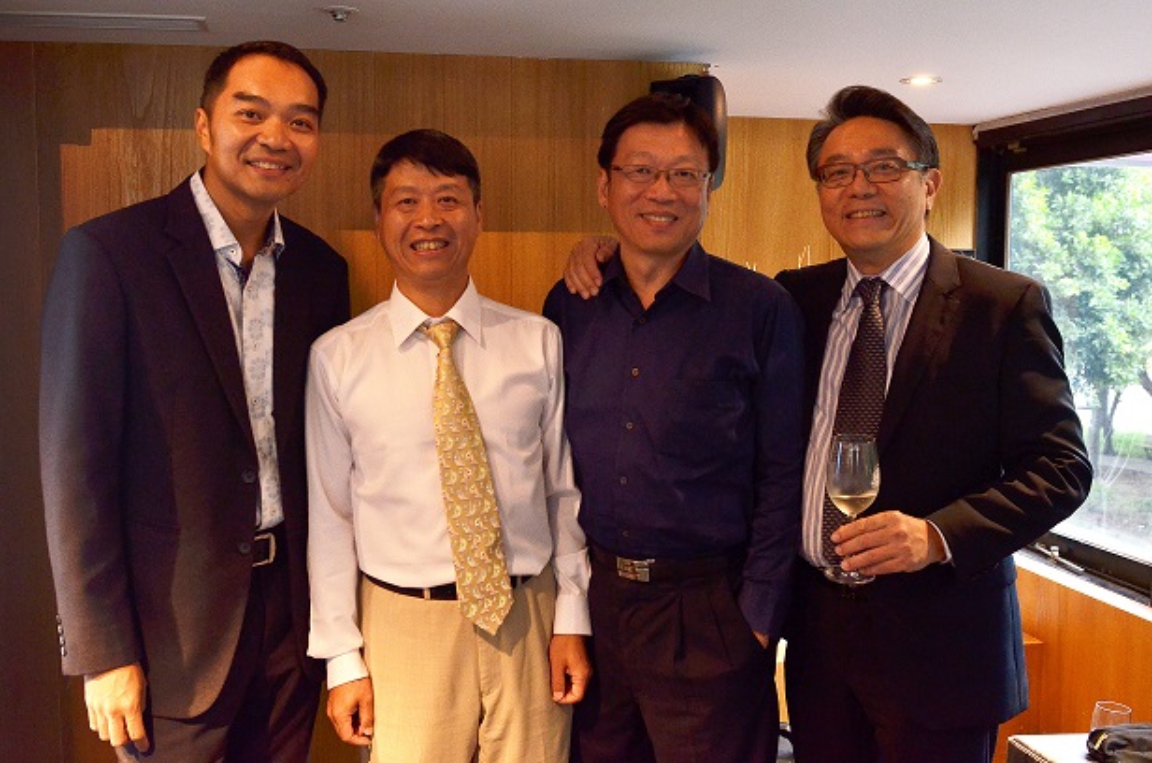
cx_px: 576
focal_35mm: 36
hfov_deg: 53.2
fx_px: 1150
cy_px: 382
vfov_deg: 36.7
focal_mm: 24
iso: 640
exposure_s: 1/60
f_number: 4
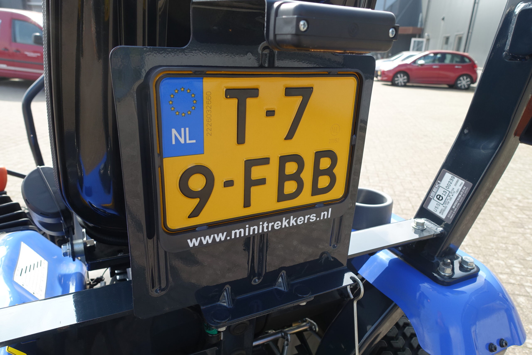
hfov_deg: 73.7
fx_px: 355
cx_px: 266
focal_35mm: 24
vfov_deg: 53.1
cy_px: 178
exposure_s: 1/250
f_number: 4
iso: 125
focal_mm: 8.8
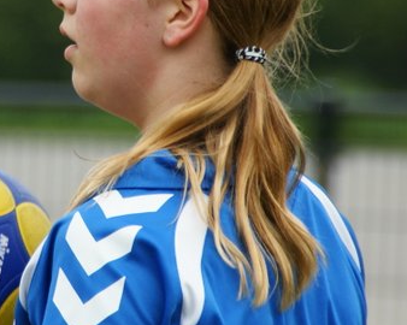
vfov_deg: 1.5
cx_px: 51
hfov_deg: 1.8
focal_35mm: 1066
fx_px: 12833
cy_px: 113
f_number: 6.3
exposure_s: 1/320
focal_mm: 250
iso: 100
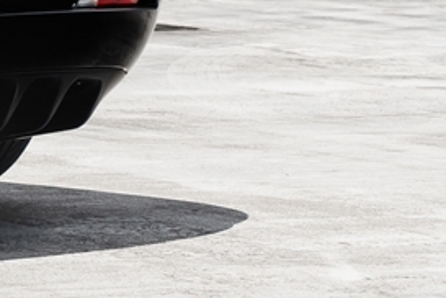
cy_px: -293
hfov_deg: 5.1
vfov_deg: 3.4
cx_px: -395
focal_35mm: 401
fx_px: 4968
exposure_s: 1/320
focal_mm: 57
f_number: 6.3
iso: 100
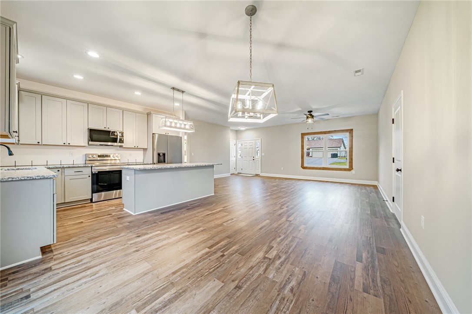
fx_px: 157
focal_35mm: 12
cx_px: 236
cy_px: 157
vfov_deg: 89.9
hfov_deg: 112.6
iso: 50
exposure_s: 1/13
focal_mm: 12
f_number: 11
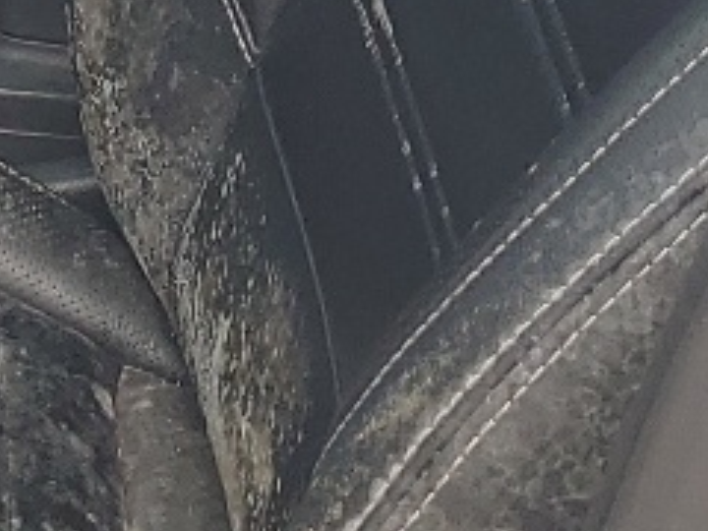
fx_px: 3538
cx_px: -678
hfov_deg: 10.5
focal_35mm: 173
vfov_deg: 8.2
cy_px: -537
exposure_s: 1/455
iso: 50
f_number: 1.5
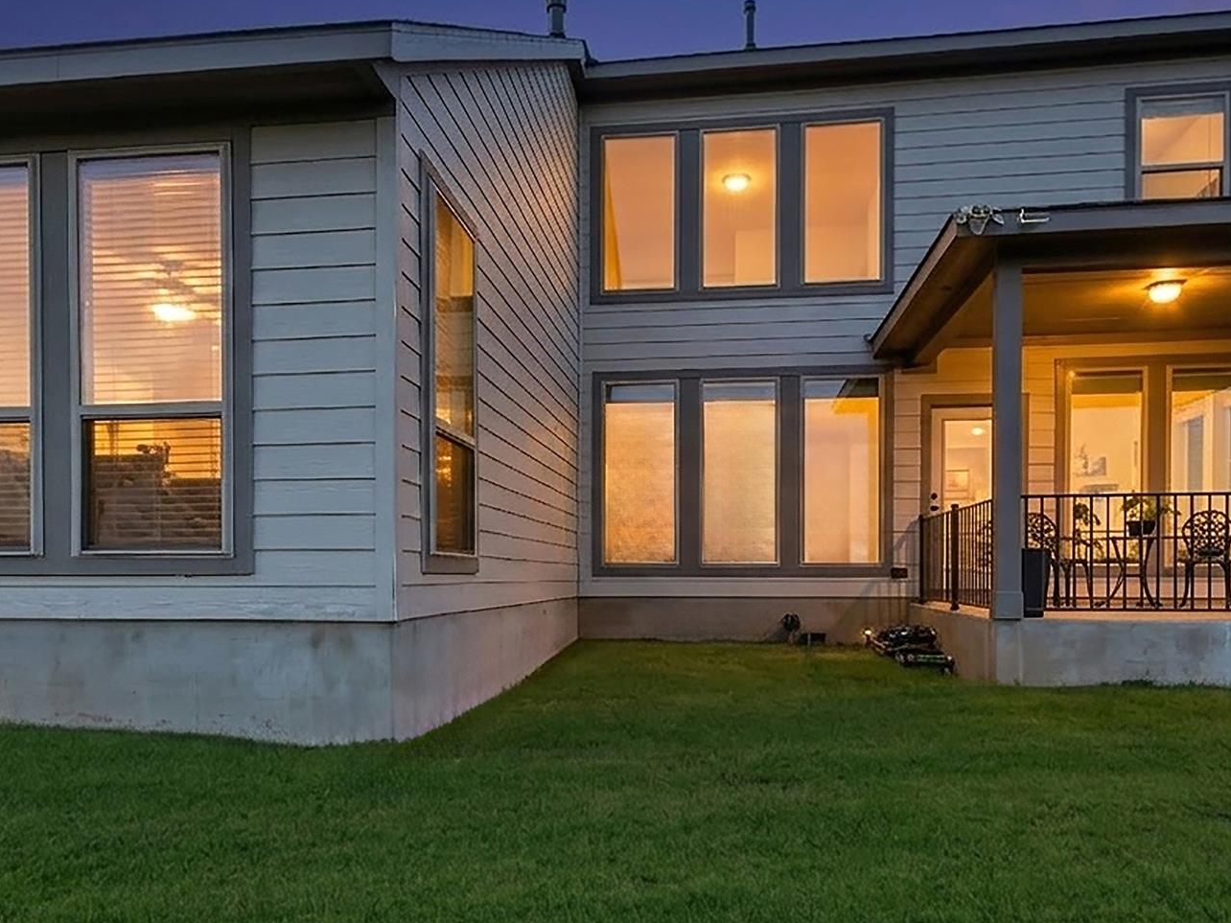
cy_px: 582
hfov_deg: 73.9
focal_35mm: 23
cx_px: 584
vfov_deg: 58.1
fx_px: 818
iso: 200
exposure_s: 1/20
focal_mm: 10
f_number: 8
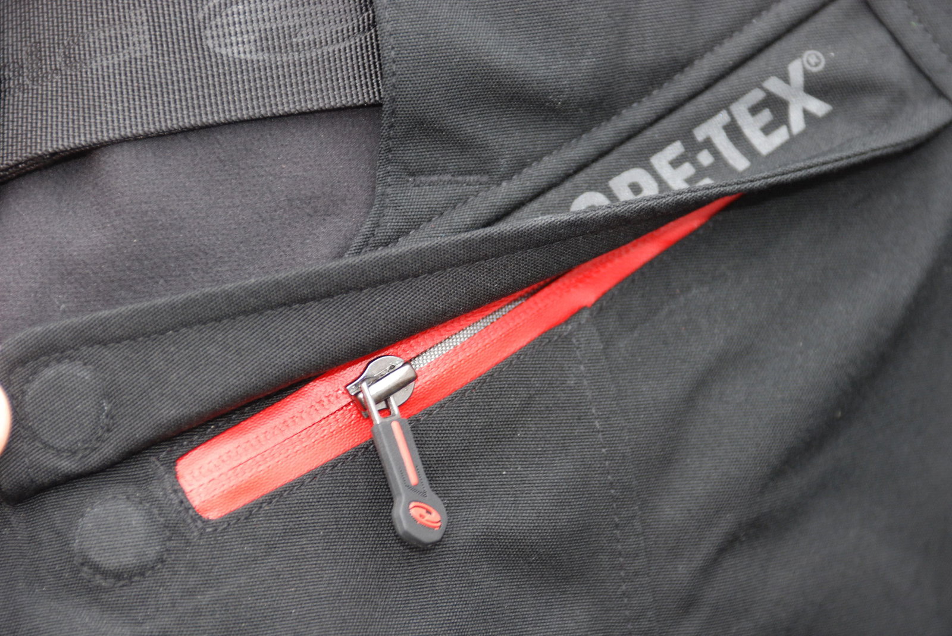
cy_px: 318
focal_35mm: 98
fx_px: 2581
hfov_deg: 20.9
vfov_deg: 14.1
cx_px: 476
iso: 400
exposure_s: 1/60
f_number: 4
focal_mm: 65
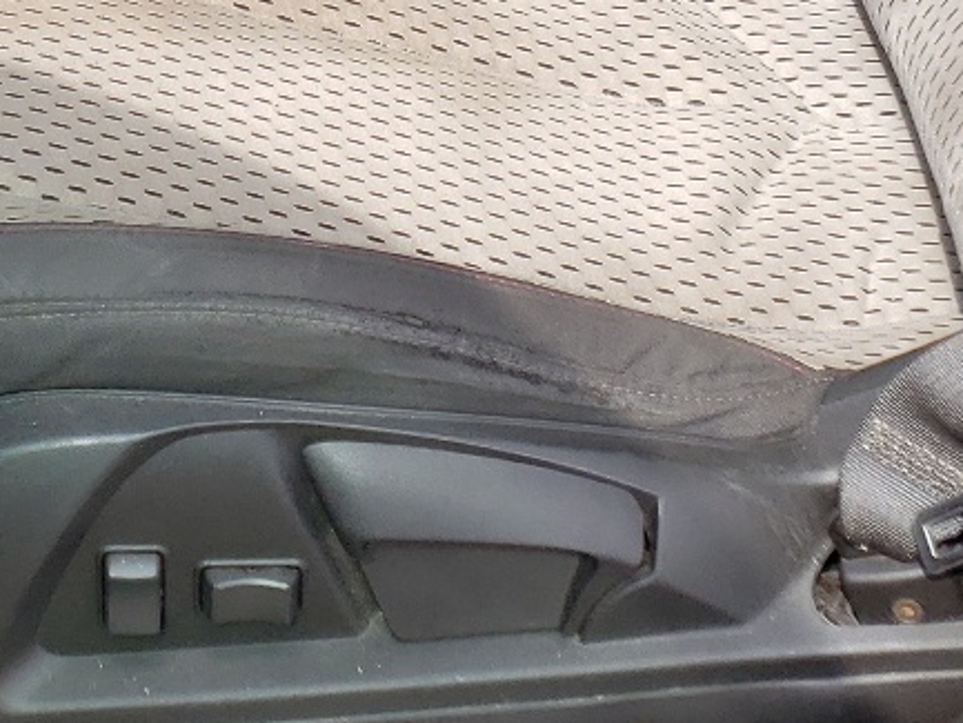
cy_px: -432
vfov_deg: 14.2
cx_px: 238
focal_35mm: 96
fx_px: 2671
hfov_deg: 20.3
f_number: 1.5
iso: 50
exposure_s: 1/769
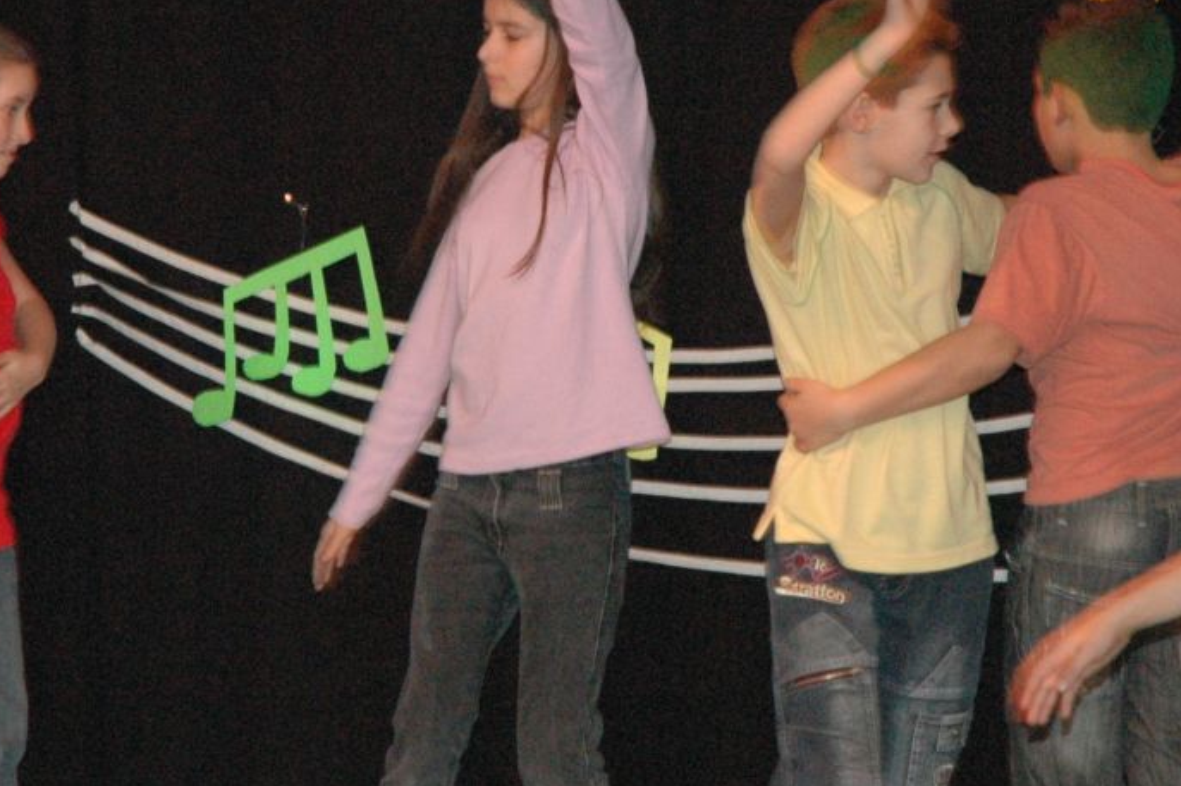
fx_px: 7540
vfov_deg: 6.0
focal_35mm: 230
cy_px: 414
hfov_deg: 9.0
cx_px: 468
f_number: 5
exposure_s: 1/60
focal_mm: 70
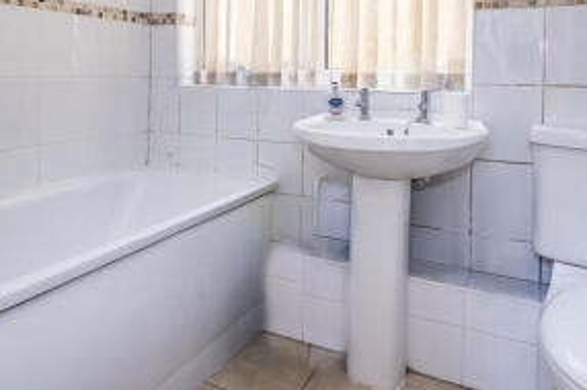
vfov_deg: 48.9
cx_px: 242
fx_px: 407
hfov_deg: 71.0
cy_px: 91
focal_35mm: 25
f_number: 8
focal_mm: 10
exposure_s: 1/25
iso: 400
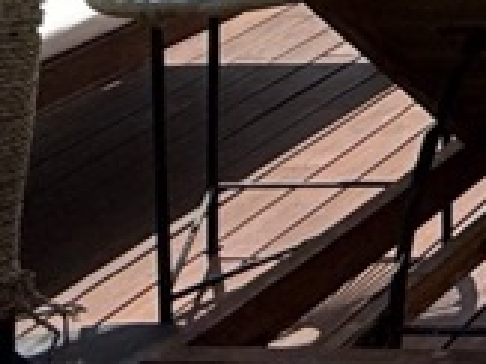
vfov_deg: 10.9
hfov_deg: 12.4
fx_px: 1543
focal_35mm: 110
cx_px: 1288
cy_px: -570
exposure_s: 1/3289
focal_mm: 2.22
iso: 50
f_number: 2.2
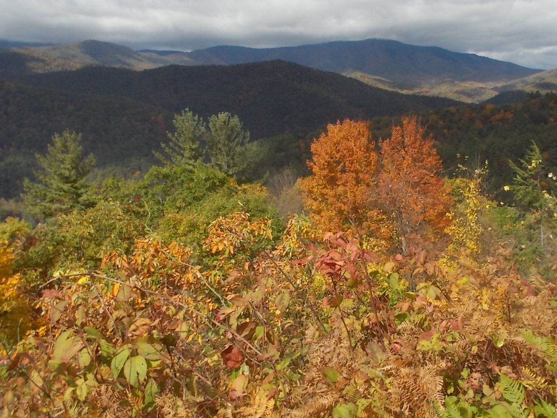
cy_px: 217
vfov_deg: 37.7
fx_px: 612
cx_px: 342
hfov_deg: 48.6
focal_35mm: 38
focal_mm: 4.1
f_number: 3.3
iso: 80
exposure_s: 1/1000
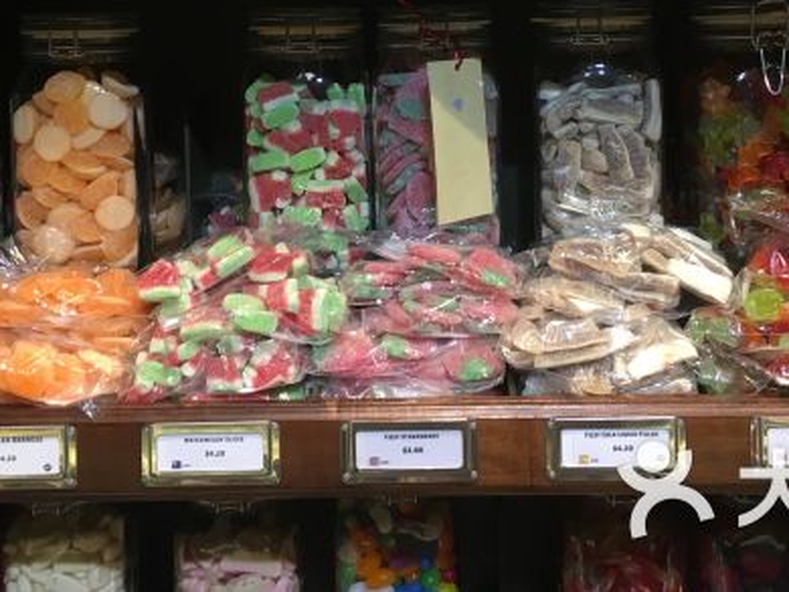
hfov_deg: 36.8
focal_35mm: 52
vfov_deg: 27.1
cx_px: 417
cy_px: 64
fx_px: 1186
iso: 64
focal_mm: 4.15
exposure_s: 1/30
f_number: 2.2
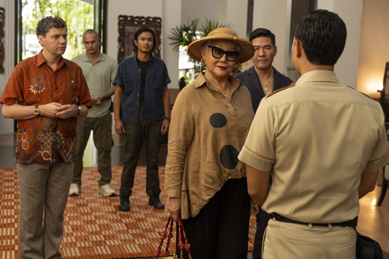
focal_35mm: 56
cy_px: 127
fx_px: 605
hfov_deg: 35.6
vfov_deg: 24.2
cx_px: 194
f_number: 3.2
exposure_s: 1/250
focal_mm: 36.5
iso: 2500
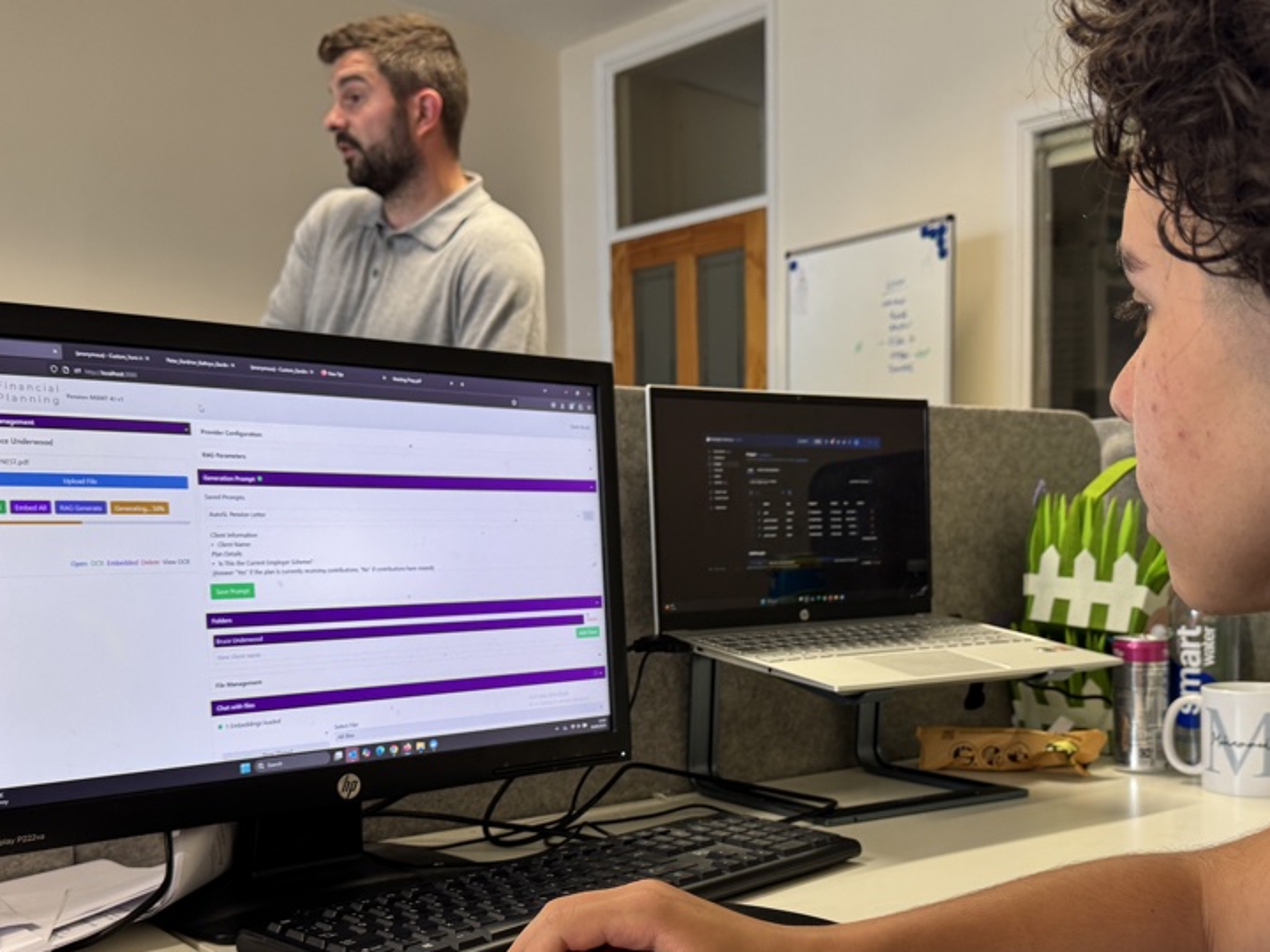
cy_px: 638
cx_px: 656
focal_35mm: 40
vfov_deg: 35.6
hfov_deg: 46.8
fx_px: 1468
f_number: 1.78
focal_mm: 6.76
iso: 160
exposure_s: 1/50
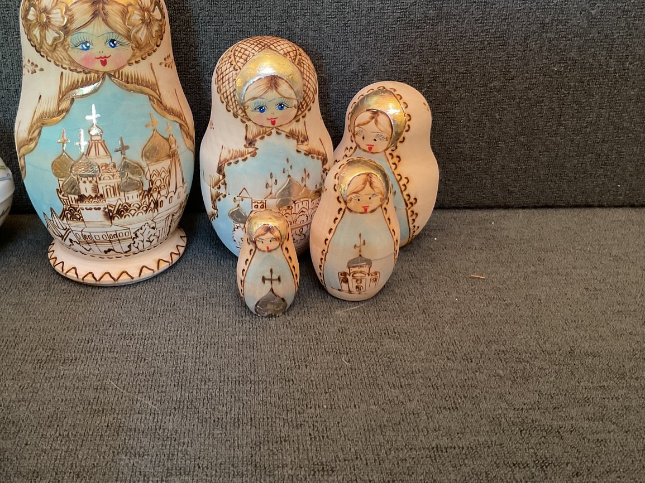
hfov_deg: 48.8
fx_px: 708
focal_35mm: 38
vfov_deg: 37.4
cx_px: 275
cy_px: 172
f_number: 1.8
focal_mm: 3
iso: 250
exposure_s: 1/40
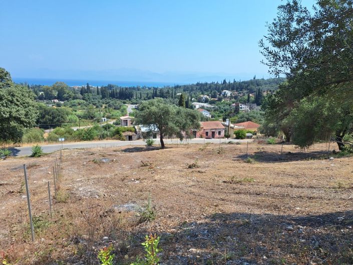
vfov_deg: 58.8
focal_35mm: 23
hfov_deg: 74.0
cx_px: 176
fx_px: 234
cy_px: 132
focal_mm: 5.54
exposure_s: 1/2857
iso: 40
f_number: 1.8
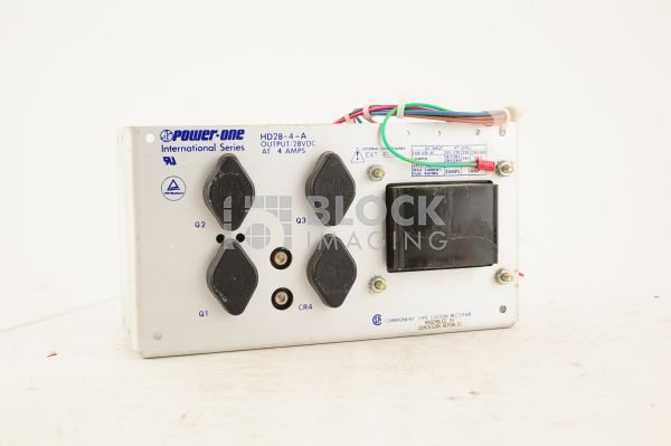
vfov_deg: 26.9
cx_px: 336
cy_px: 223
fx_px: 931
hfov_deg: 39.6
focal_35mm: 50
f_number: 11
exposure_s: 1/125
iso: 1600
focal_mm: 50
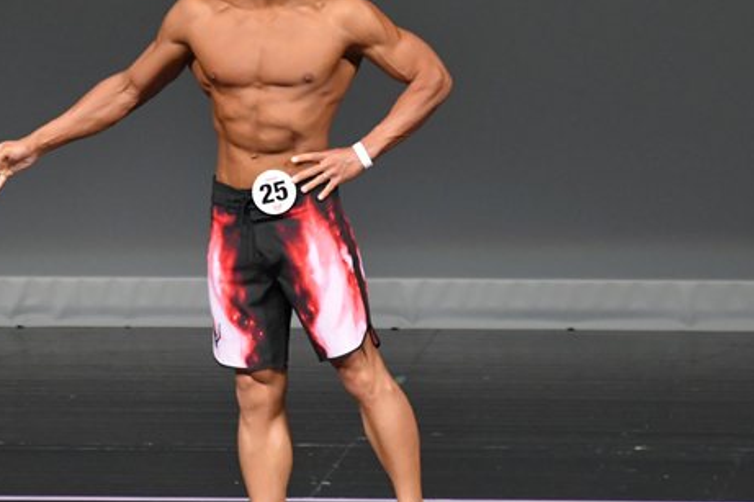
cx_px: 298
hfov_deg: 3.3
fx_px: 13190
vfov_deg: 2.2
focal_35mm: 630
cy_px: 213
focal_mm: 250
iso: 4000
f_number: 5.6
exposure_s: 1/400
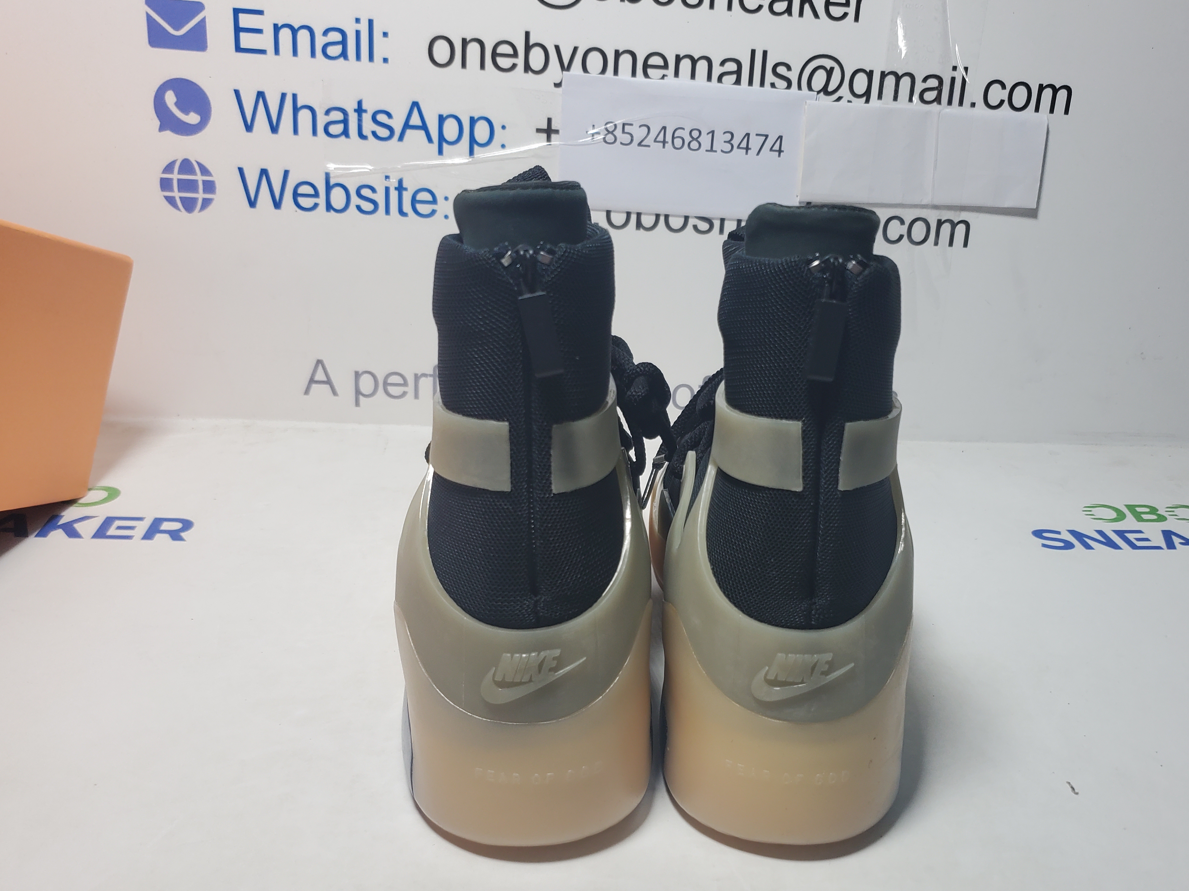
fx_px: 1065
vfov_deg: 45.3
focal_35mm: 31
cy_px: 520
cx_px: 682
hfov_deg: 58.1
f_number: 1.5
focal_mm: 4.3
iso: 50
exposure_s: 1/486
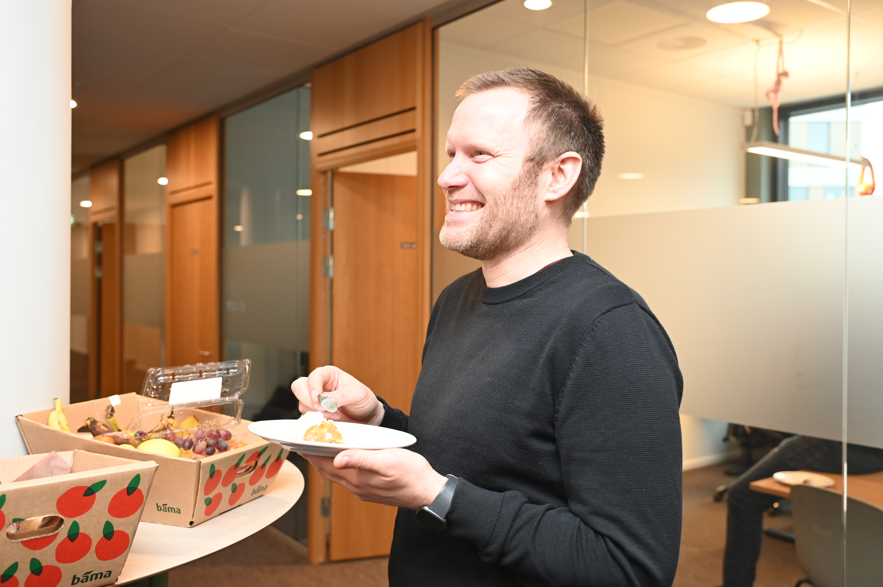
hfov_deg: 58.7
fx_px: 784
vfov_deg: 41.1
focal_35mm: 32
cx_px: 442
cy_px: 294
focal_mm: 32
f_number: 4
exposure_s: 1/60
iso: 1400
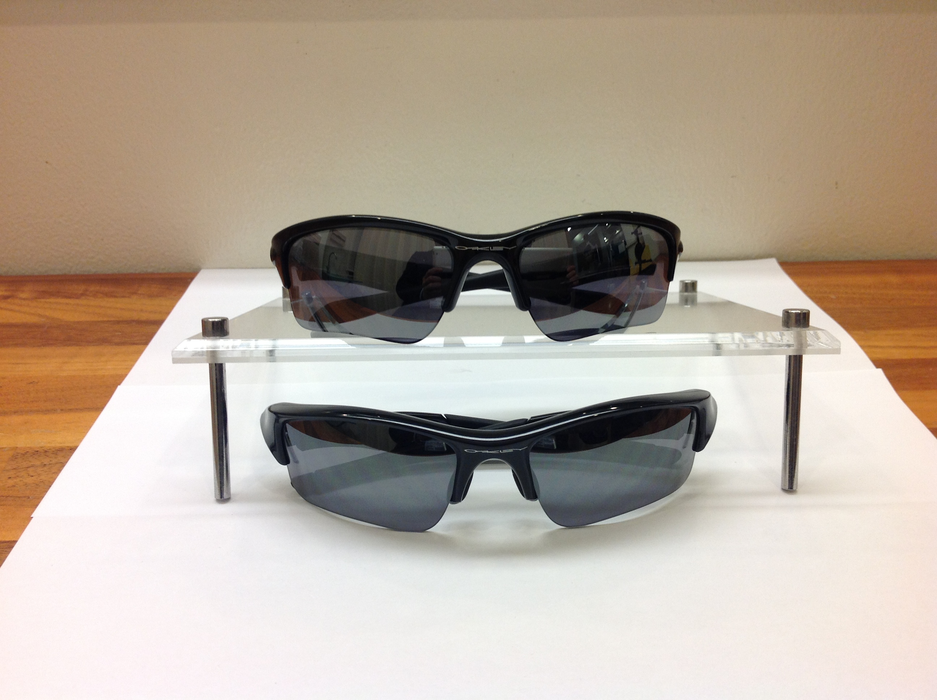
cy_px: 350
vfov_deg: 40.6
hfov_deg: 52.7
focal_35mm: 35
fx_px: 946
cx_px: 468
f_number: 2.4
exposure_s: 1/33
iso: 64
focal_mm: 4.28
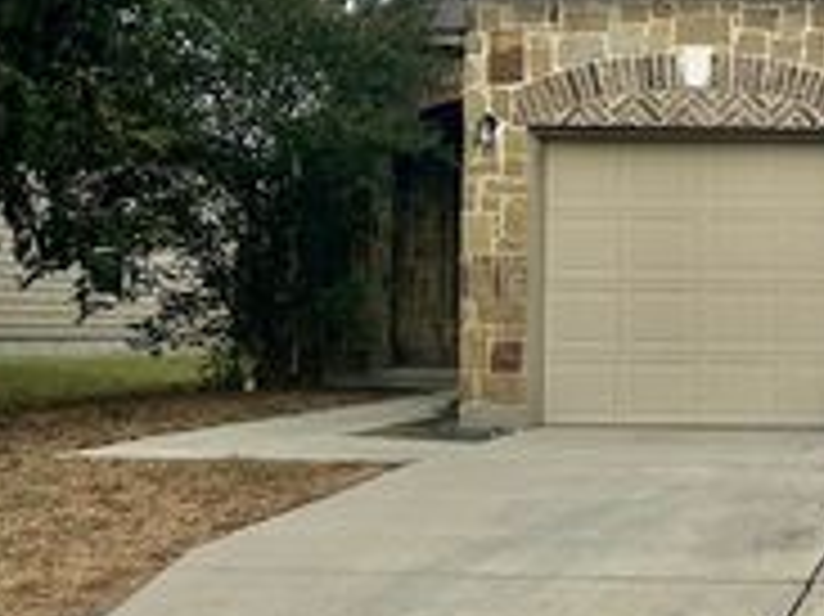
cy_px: 299
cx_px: 1004
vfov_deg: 20.7
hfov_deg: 24.6
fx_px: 1689
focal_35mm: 71
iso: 50
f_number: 1.5
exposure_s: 1/4444
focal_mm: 5.7
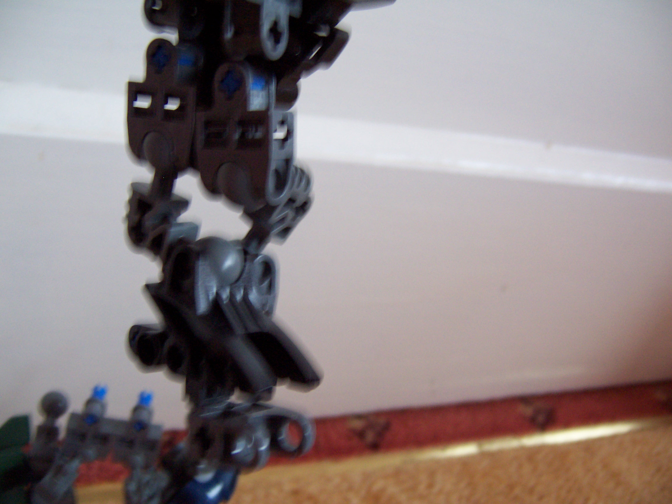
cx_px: 336
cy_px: 252
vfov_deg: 42.9
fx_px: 641
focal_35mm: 33
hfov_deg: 55.4
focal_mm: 5.5
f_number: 2.8
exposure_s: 1/10
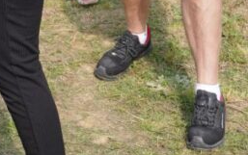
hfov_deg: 12.2
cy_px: -223
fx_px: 1080
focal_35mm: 160
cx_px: -163
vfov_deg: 7.6
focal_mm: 21.3
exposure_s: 1/320
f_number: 4
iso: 100
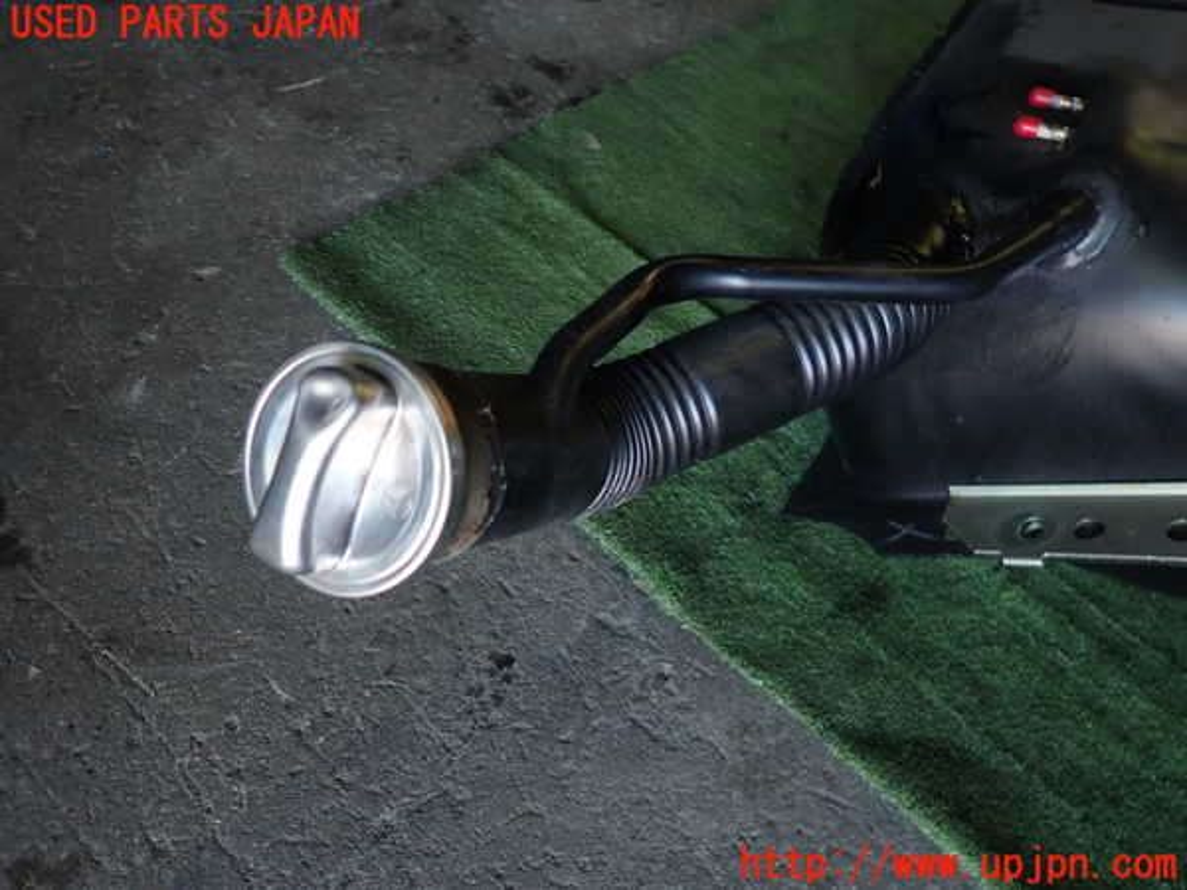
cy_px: 445
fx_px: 857
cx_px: 594
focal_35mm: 25
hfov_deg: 69.4
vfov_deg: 54.9
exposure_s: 1/60
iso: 200
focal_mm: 4.5
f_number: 2
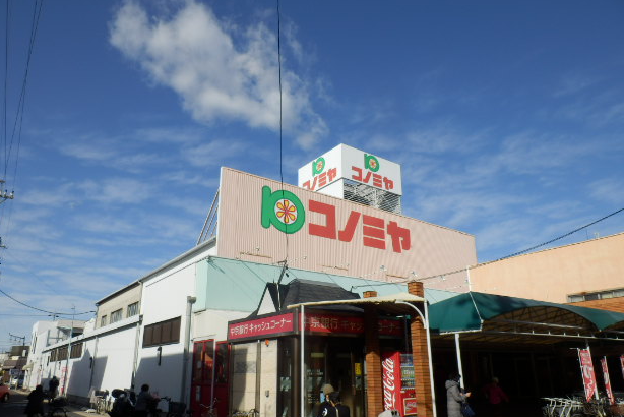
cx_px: 315
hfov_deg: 69.4
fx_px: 451
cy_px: 233
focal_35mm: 26
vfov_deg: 49.5
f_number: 7.9
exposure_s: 1/250
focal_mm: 4.2
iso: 80
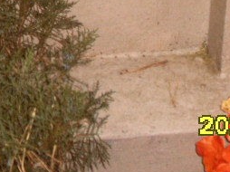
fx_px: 1606
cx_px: -80
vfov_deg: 6.0
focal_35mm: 242
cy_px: -156
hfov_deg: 8.1
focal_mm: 10.3
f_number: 4
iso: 200
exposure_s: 1/45
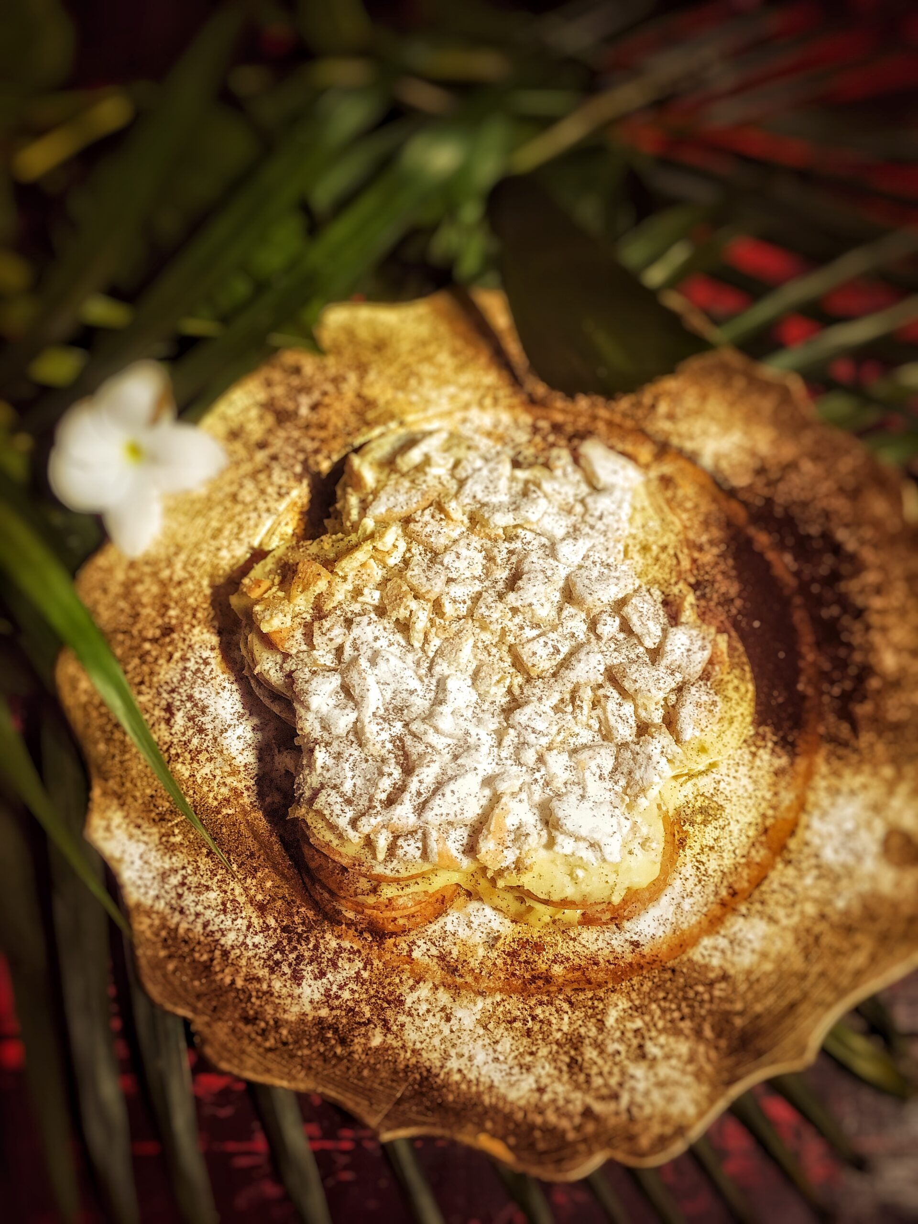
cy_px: 612
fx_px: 1025
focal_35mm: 29
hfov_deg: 48.2
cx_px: 459
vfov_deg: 61.7
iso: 250
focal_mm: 4.15
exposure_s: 1/15
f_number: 2.2
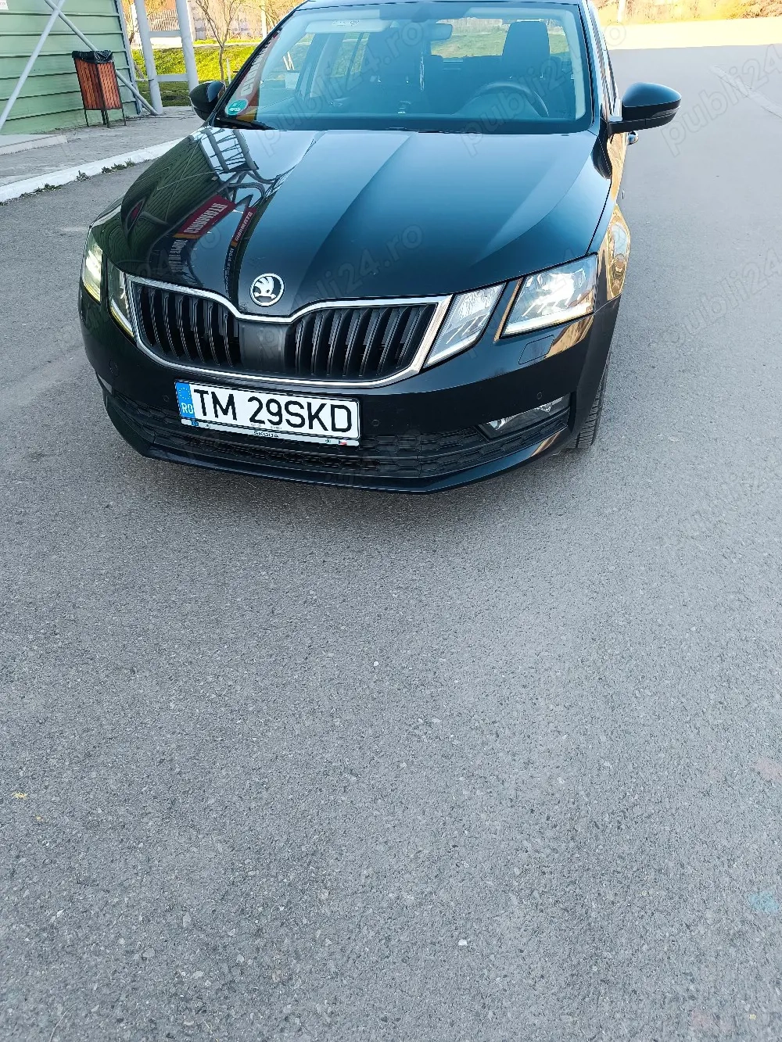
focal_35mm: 24
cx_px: 391
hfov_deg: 56.8
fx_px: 723
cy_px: 521
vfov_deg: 71.6
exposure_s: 1/101
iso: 87
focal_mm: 6.14
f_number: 1.65
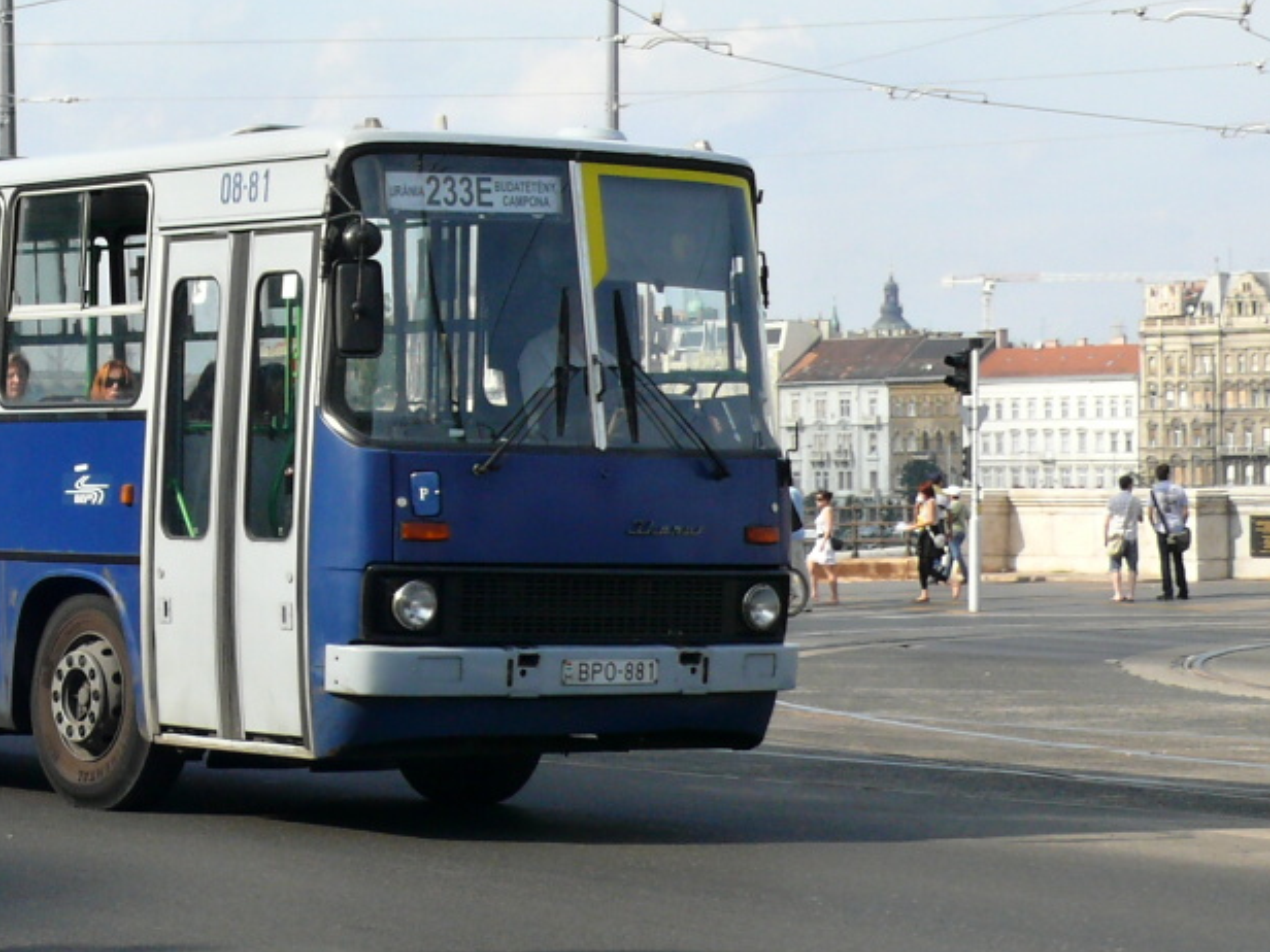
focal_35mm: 123
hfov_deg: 15.8
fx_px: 4513
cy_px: 383
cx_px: 155
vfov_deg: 12.0
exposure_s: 1/320
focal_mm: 11
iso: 100
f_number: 5.6
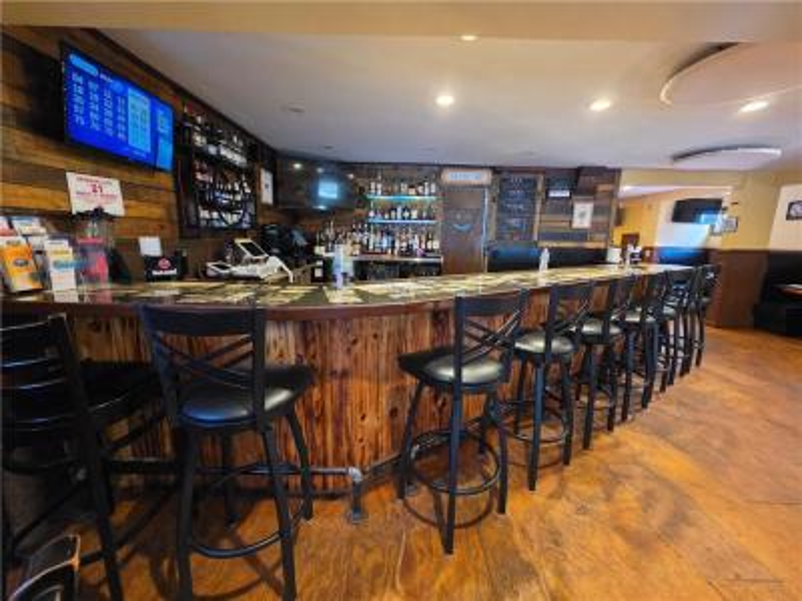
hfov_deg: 106.2
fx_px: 301
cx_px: 401
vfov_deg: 89.9
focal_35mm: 13
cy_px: 300
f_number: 1.9
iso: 640
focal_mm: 2.2
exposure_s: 1/60
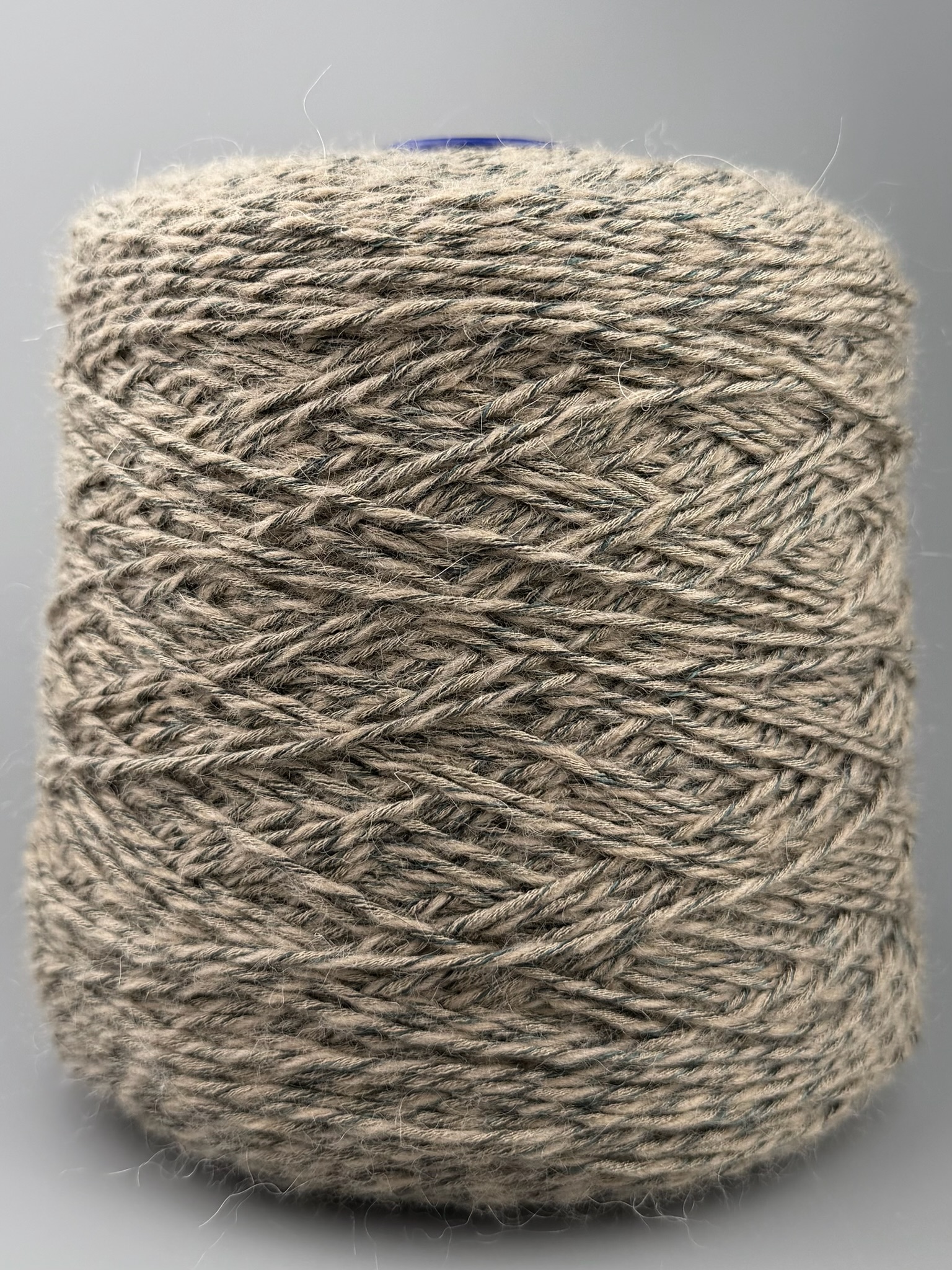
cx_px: 476
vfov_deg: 71.6
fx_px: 880
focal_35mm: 24
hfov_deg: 56.8
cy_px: 635
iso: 80
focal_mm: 6.76
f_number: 1.78
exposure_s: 1/735
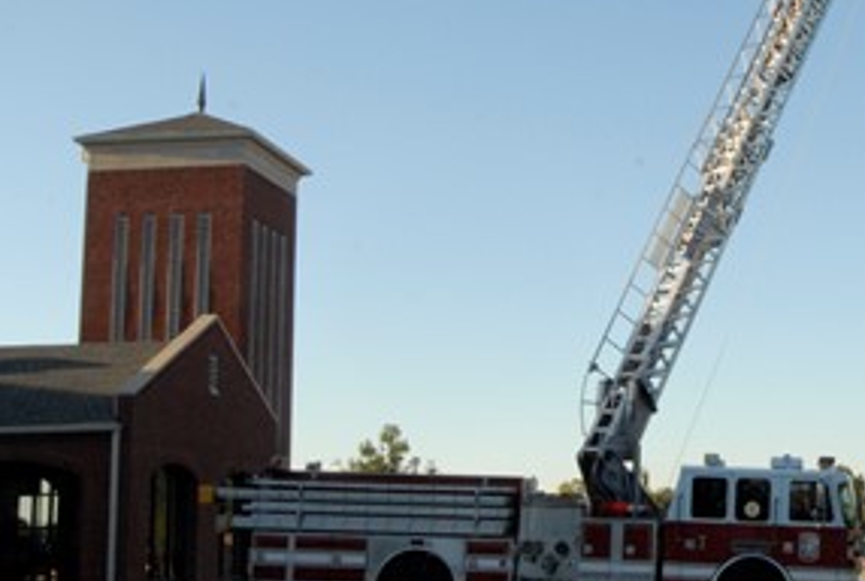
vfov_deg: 21.0
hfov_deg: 29.6
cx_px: 783
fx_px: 1565
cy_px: 210
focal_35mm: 65
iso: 800
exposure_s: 1/80
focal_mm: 20
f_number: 22
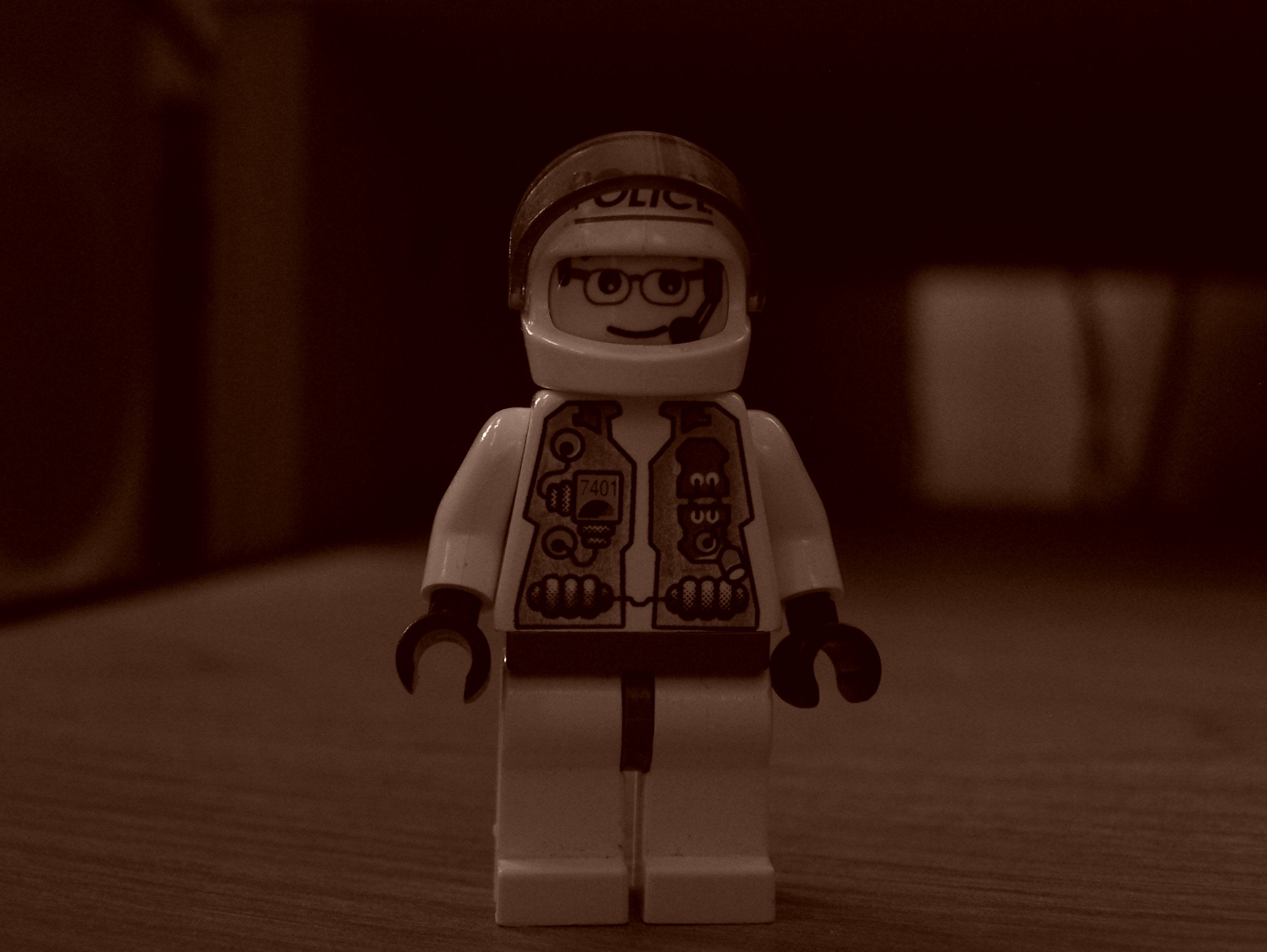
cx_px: 634
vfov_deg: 28.6
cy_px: 476
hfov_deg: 37.5
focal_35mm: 51
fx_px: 1868
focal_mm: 8.5
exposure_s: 1/8
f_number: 3
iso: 160
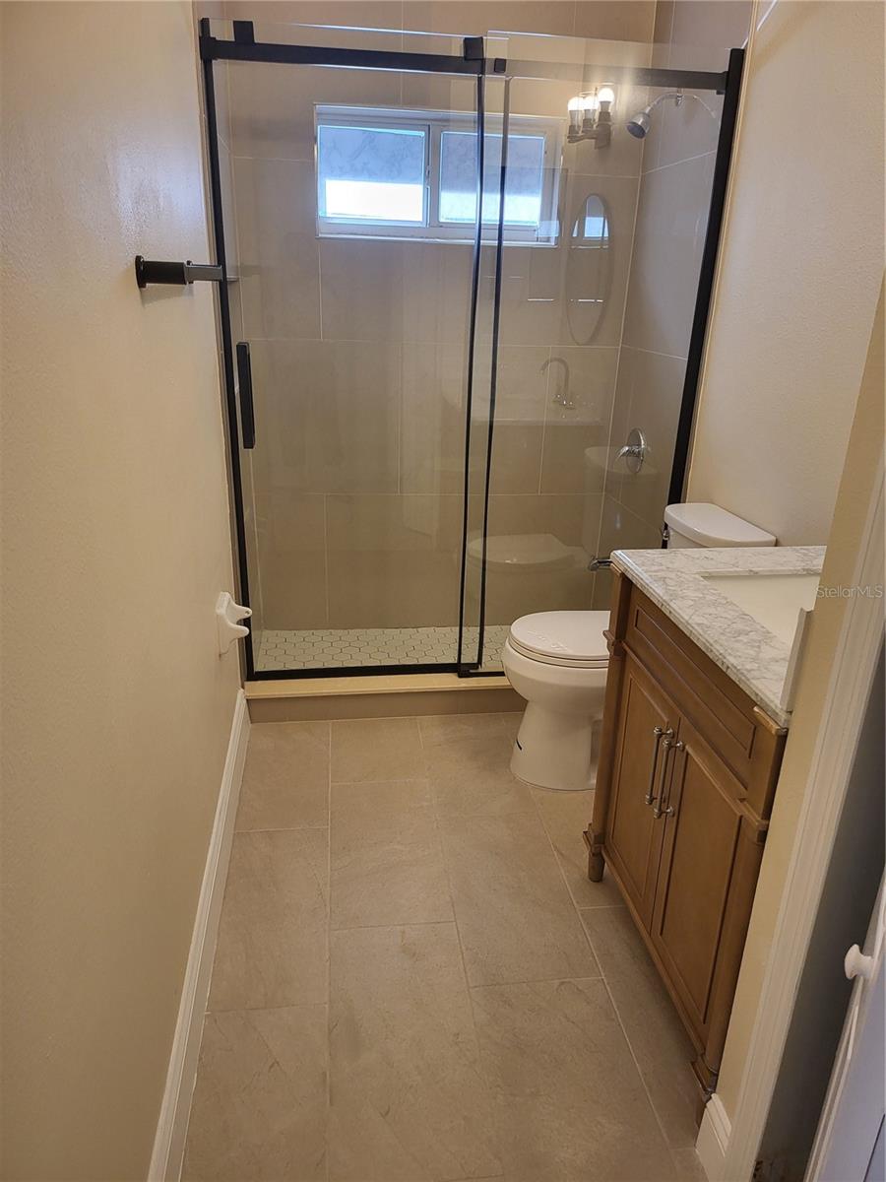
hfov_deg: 56.8
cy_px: 591
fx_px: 819
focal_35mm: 24
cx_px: 443
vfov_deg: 71.6
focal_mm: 5
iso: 160
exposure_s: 1/120
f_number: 1.8
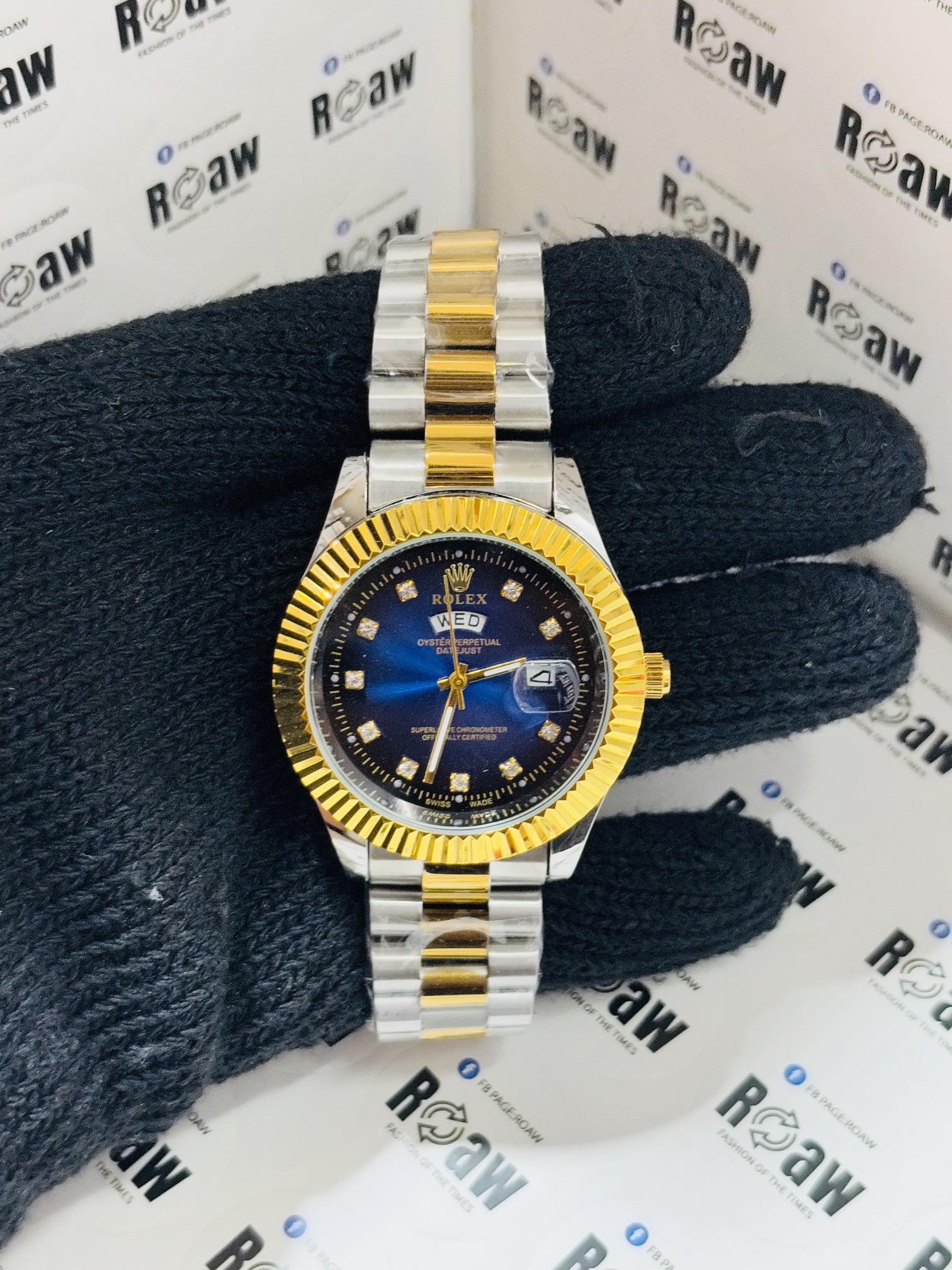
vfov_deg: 36.8
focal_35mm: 52
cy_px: 635
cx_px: 476
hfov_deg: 28.0
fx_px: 1907
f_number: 1.6
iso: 160
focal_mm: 5.96
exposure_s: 1/33
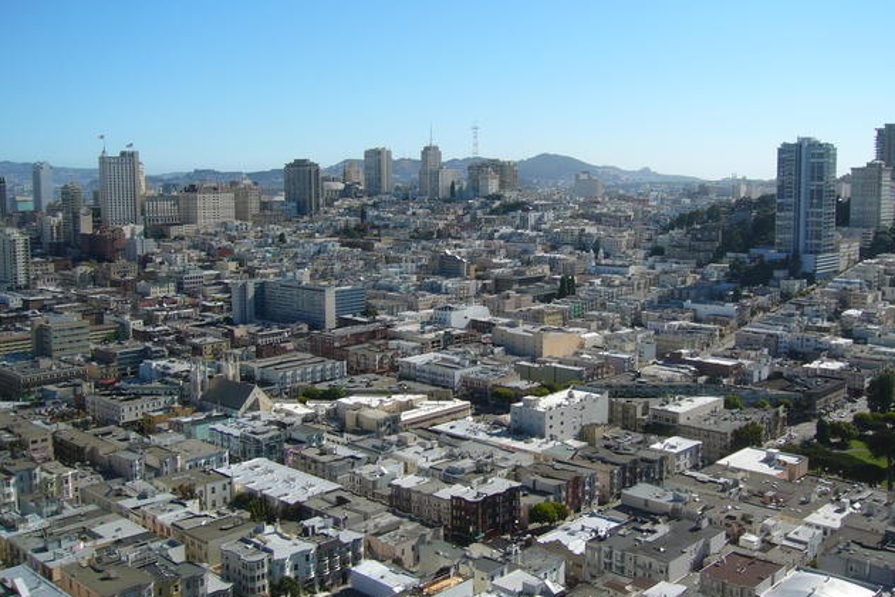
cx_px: 453
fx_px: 920
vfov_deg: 35.9
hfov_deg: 51.9
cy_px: 264
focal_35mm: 37
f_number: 8
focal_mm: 5.8
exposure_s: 1/160
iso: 50
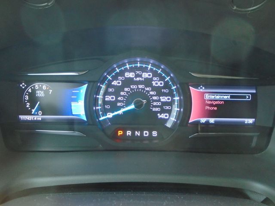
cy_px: 103
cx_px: 138
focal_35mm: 26
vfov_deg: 53.1
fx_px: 207
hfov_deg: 67.3
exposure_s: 1/15
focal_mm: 4.6
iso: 400
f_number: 3.2
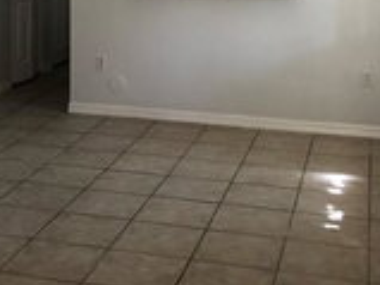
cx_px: 128
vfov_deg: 19.1
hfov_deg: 25.9
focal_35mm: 75
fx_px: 823
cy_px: 2
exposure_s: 1/30
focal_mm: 3.99
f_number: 1.8
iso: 40
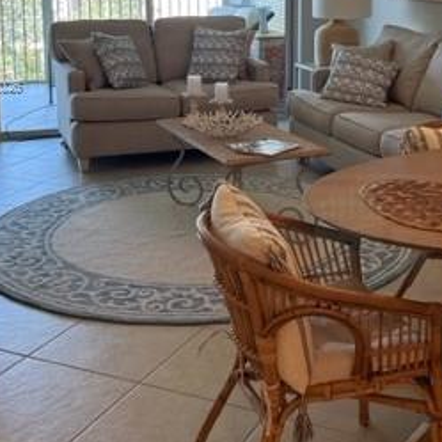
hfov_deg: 29.0
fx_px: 852
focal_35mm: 59
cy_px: 87
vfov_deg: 28.4
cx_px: 270
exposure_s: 1/120
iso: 100
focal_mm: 5.1
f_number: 1.6
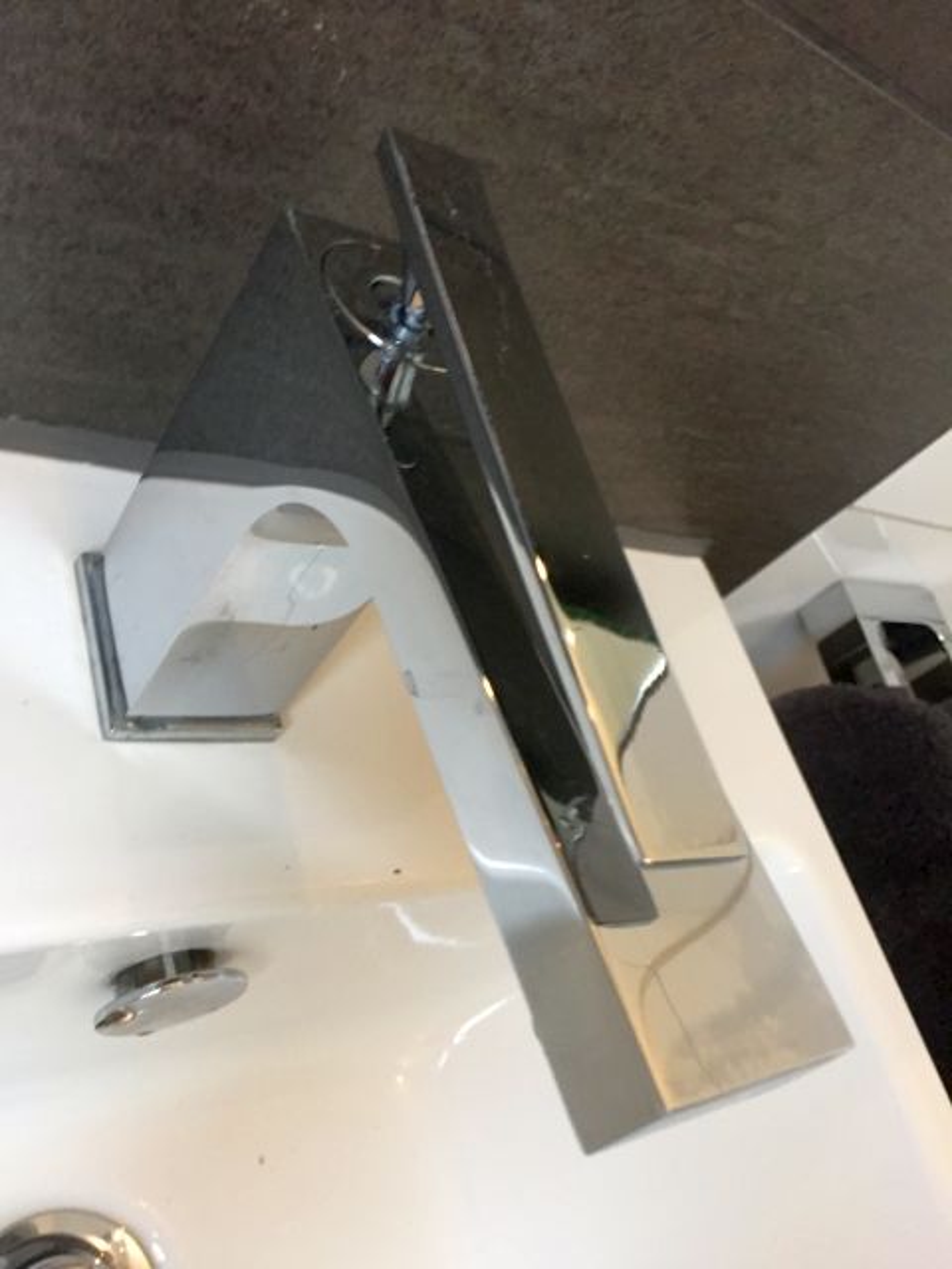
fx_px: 1063
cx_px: 476
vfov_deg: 61.7
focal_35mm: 29
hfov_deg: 48.2
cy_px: 634
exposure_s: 1/33
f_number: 2.2
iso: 200
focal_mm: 4.15
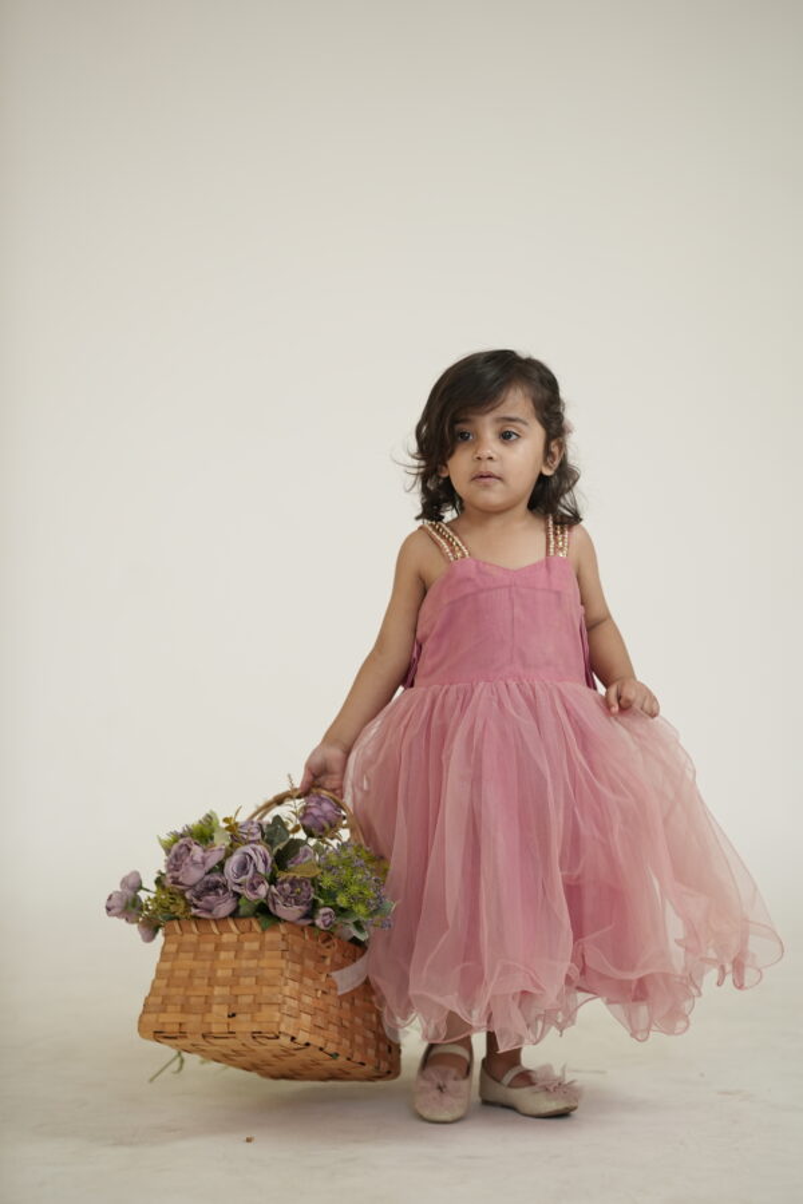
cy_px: 602
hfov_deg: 16.1
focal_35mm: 85
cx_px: 402
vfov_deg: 23.9
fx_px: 2844
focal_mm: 85
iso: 320
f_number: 2
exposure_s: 1/200
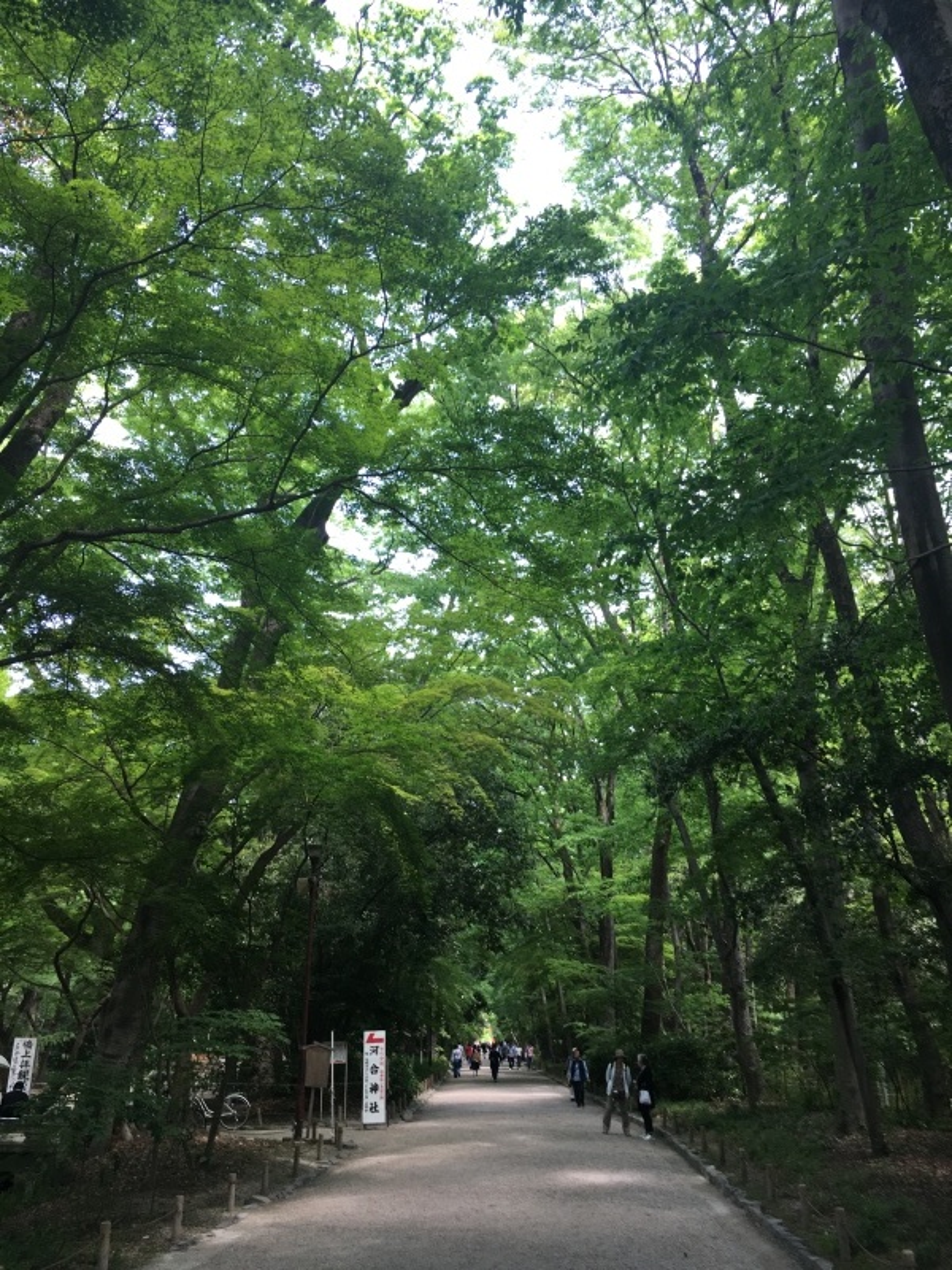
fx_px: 1063
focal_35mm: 29
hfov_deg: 48.2
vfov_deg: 61.7
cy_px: 635
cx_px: 476
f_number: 2.2
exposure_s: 1/60
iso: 32
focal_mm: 4.15
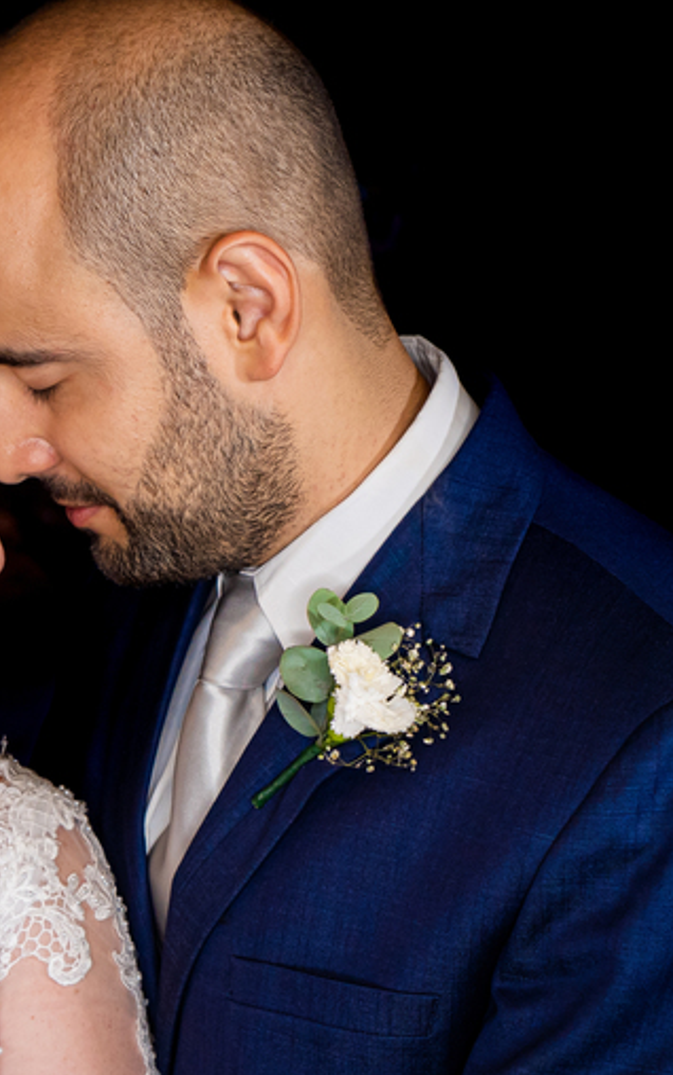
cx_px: -99
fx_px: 2257
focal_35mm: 77
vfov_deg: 26.5
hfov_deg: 16.4
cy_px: 770
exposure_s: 1/200
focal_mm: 32
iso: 1000
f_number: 4
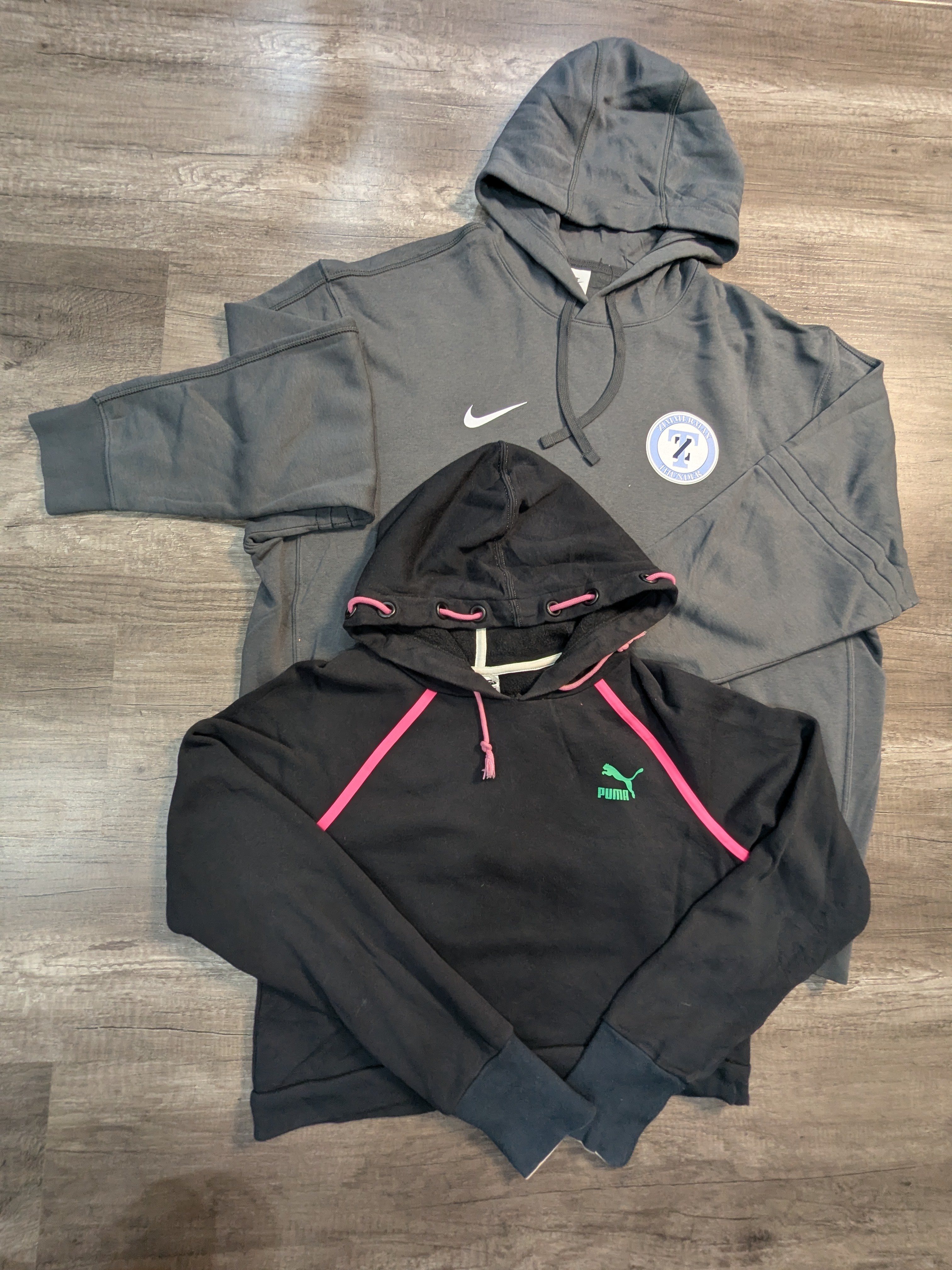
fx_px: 587
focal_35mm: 16
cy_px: 635
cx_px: 476
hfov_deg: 78.1
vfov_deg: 94.5
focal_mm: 2.35
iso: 142
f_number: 2.2
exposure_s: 1/50
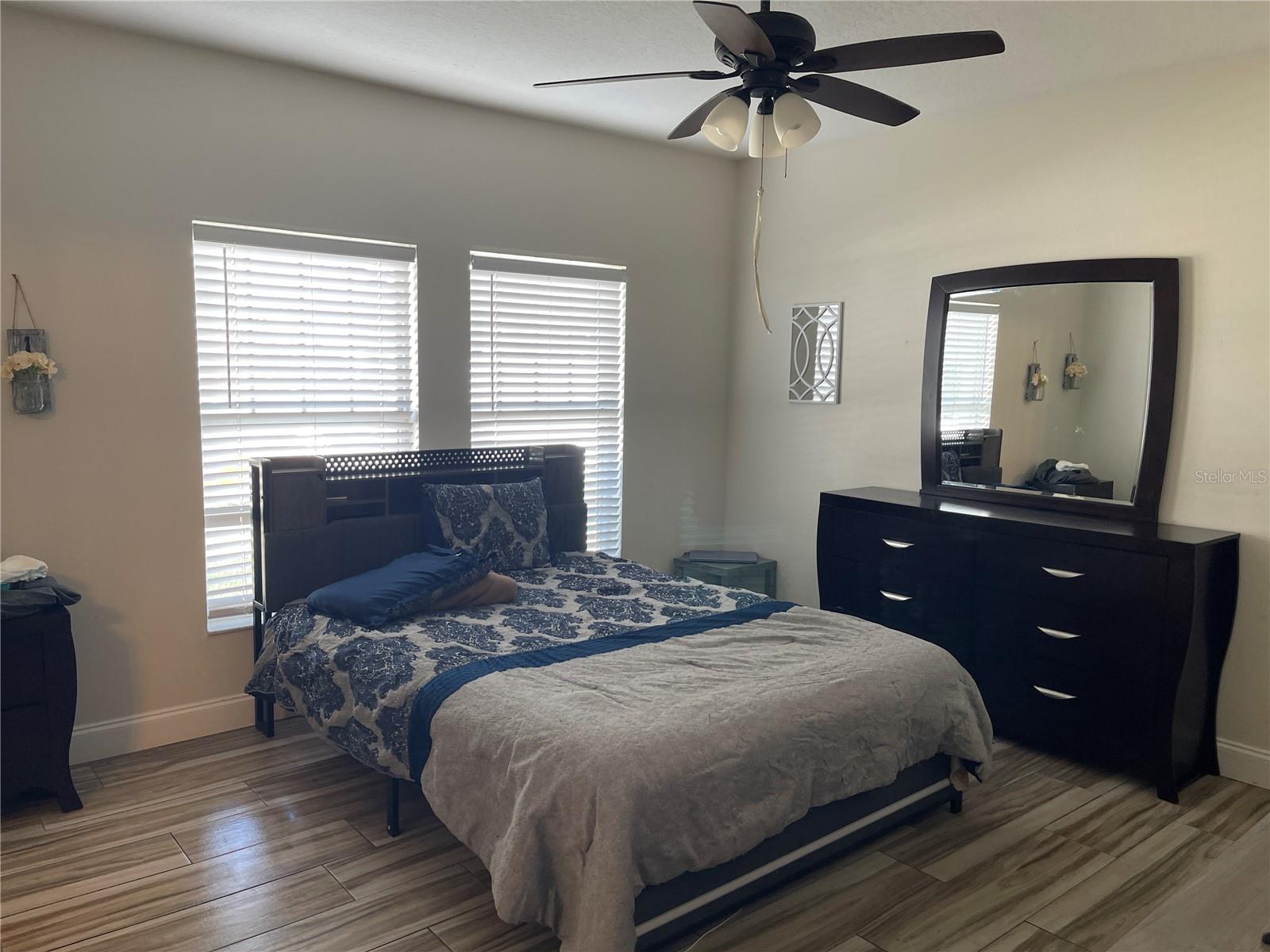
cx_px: 635
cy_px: 476
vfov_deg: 54.9
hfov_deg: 69.4
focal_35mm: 25
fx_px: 917
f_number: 1.6
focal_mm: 5.1
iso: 80
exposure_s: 1/60
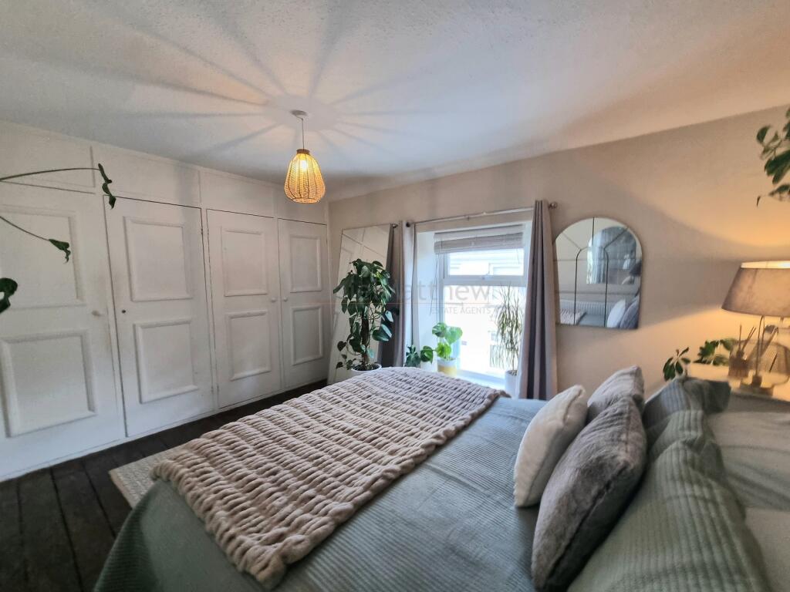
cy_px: 296
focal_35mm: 13
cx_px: 395
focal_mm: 2.2
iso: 160
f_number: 2.2
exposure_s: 1/50
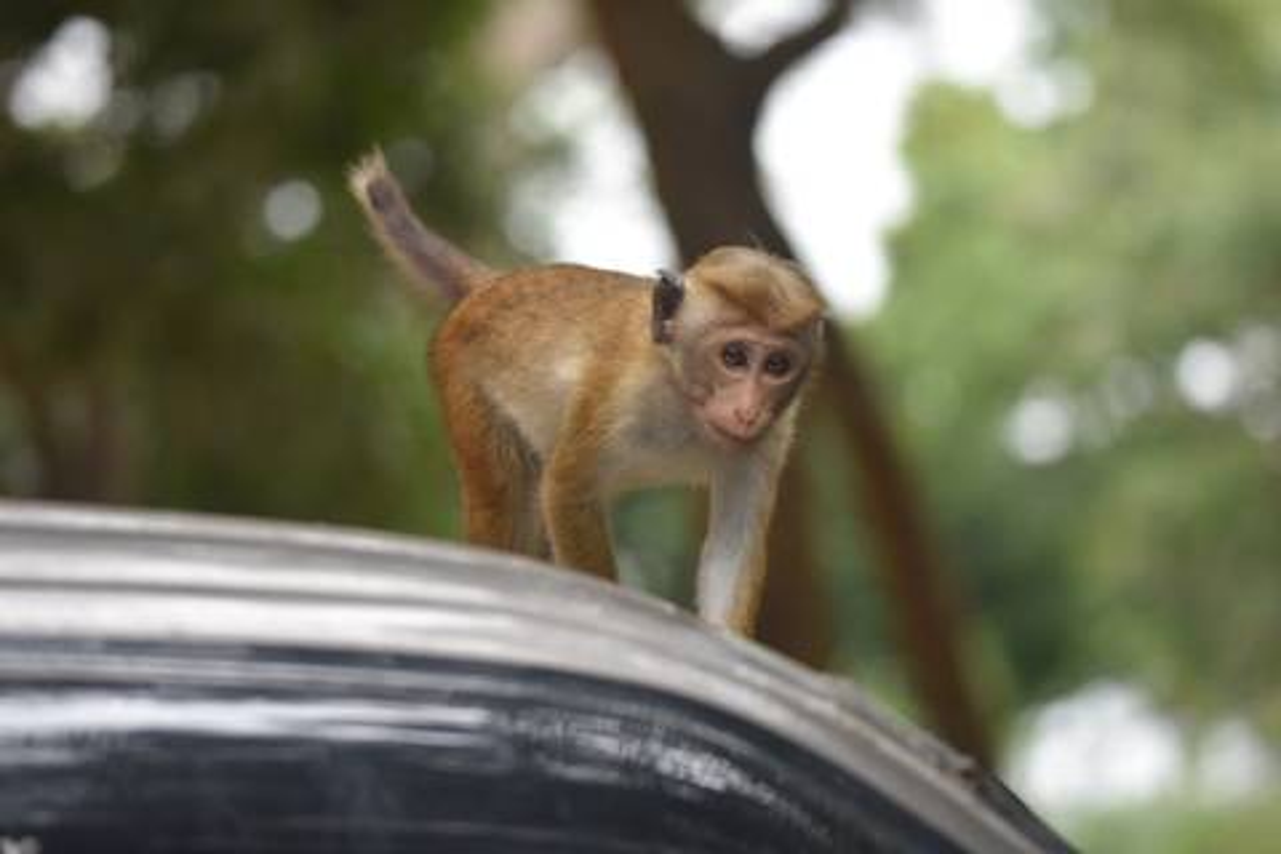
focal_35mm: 150
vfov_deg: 9.1
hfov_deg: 13.7
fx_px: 5337
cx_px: 640
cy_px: 427
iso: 640
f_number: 5
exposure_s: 1/250
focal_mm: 150
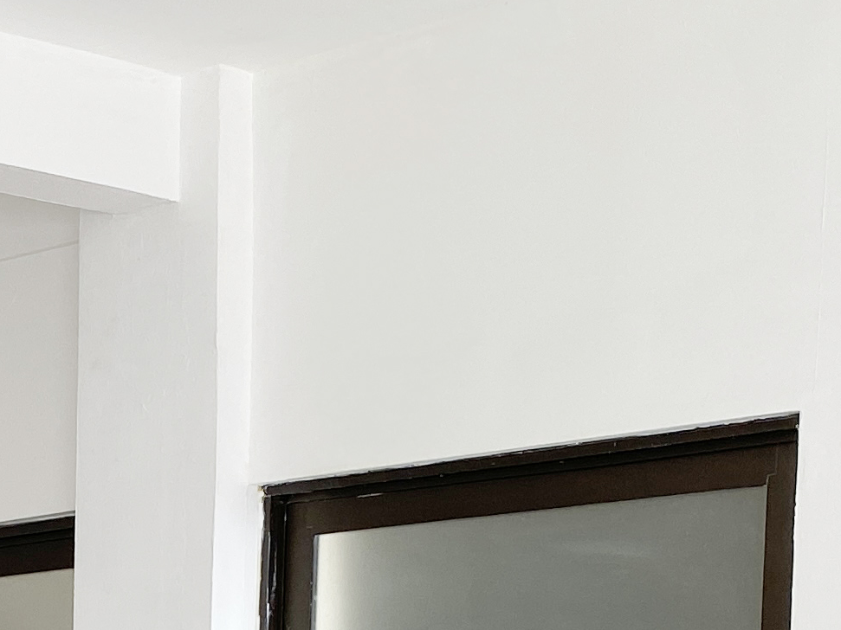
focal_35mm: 108
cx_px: -203
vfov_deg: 12.7
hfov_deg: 17.3
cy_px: 1077
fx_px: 2624
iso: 50
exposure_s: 1/122
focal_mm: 4.25
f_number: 1.8
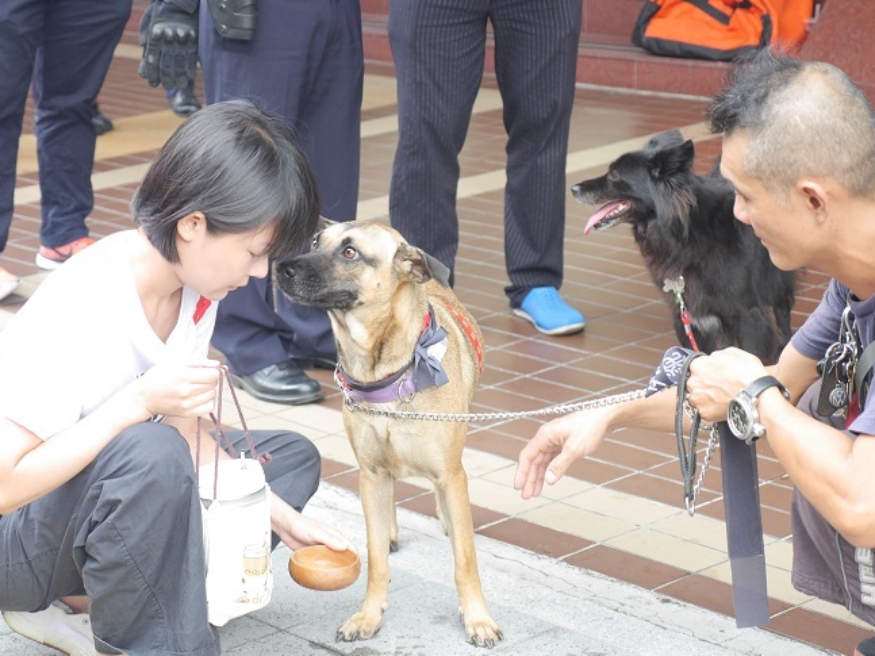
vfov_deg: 16.0
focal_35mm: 92
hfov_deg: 21.3
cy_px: 393
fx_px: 2325
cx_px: 404
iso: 640
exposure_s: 1/80
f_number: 2.8
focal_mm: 35
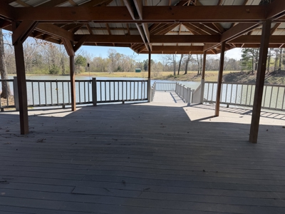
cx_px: 142
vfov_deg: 56.8
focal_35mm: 24
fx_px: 198
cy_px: 107
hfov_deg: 71.6
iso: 100
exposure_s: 1/2169
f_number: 1.78
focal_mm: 6.76
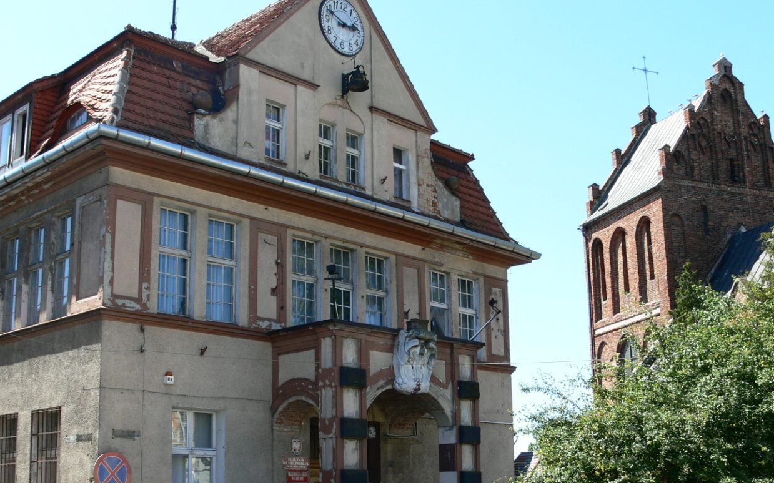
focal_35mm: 46
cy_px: 318
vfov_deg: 27.8
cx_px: 367
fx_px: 970
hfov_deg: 43.5
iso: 80
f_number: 5.6
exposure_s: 1/125
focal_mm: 7.4
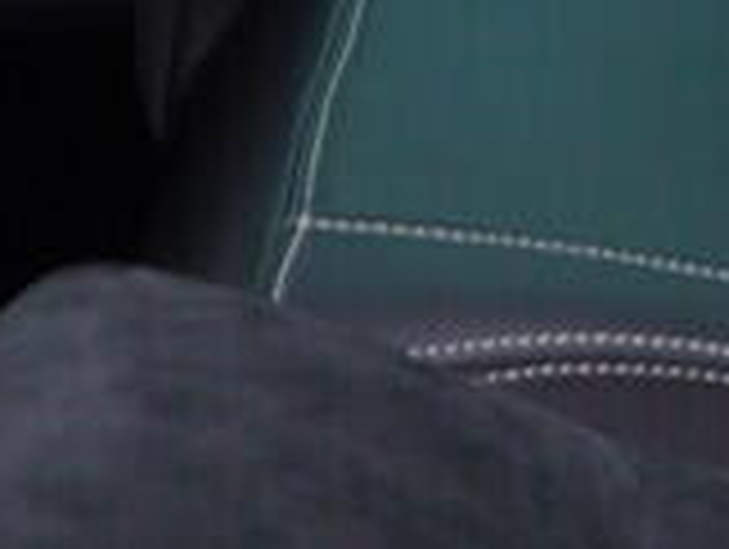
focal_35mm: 307
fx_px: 6475
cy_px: -1300
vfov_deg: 4.6
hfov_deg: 6.4
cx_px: 819
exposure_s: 1/50
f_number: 3.2
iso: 125
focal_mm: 24
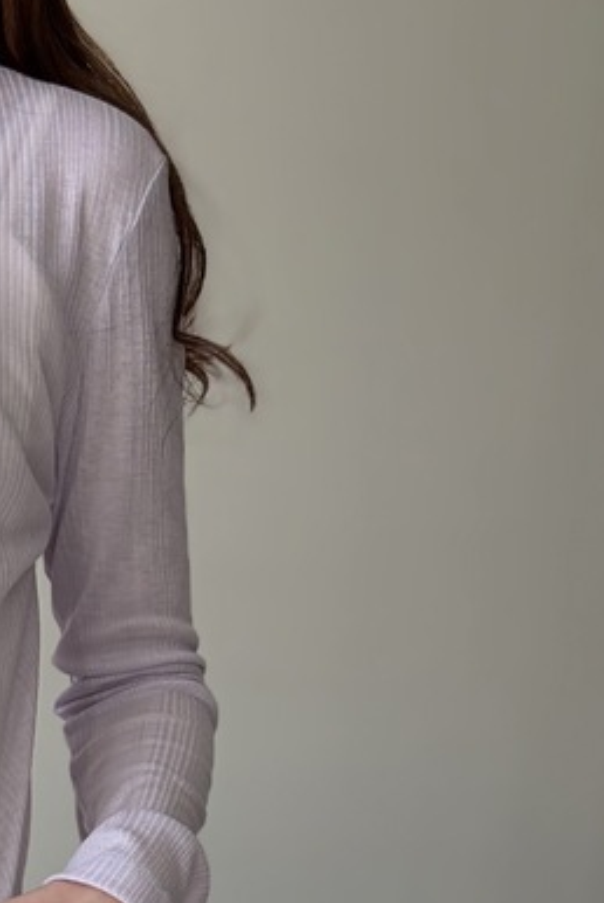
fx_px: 1758
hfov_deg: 18.5
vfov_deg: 25.8
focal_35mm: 70
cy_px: 1085
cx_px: -108
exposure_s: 1/263
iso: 40
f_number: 1.6
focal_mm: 5.96
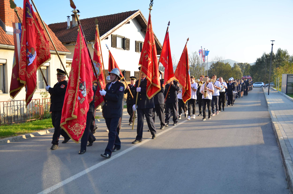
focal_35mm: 30
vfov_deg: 43.4
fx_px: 244
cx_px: 146
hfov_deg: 62.0
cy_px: 97
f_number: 3.5
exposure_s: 1/800
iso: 200
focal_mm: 20
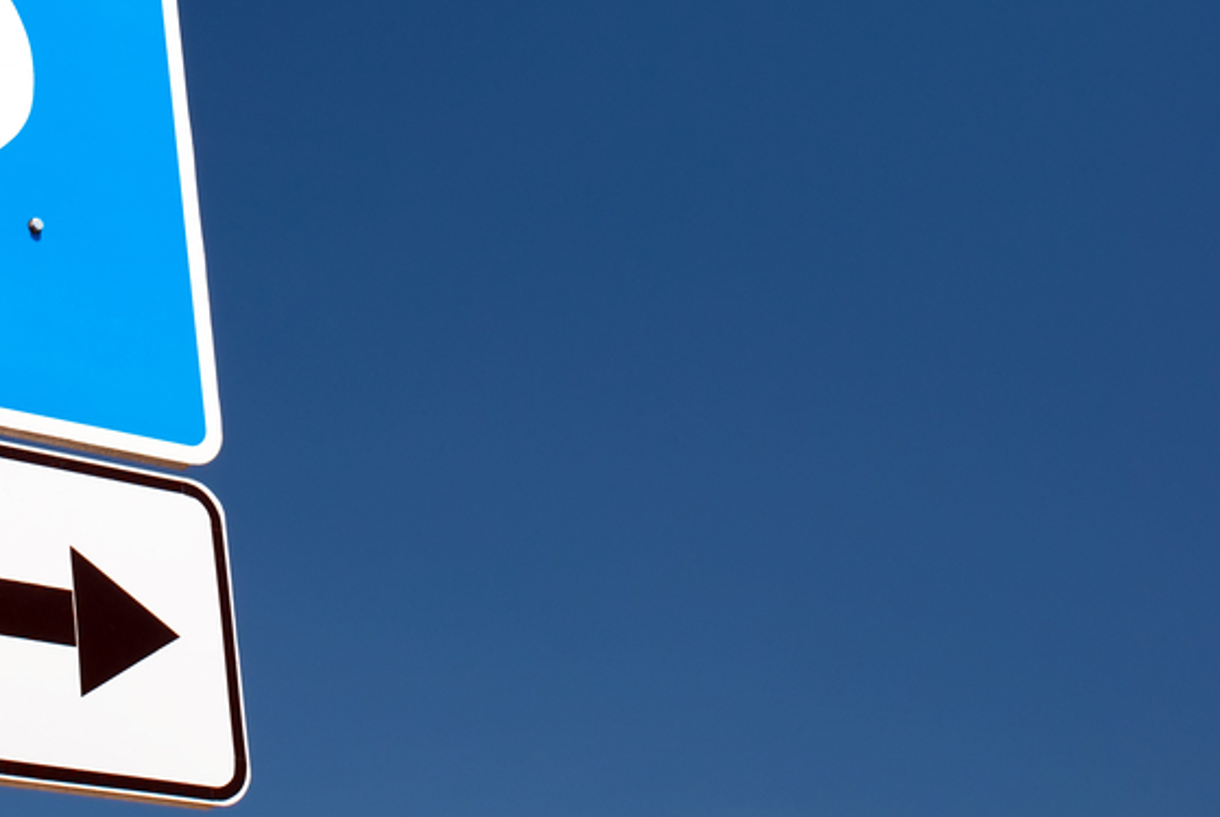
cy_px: 309
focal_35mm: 94
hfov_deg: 21.4
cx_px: 204
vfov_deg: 14.6
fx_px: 3185
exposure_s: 1/100
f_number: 10
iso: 100
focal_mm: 35
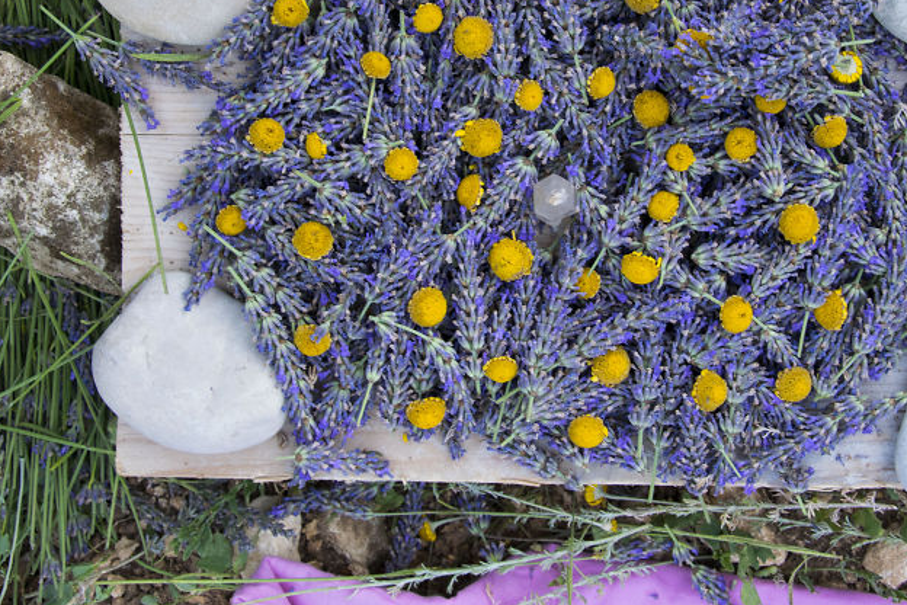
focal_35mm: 55
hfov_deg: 36.2
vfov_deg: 24.5
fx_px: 1386
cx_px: 515
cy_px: 196
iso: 400
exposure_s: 1/200
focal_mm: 26
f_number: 7.1
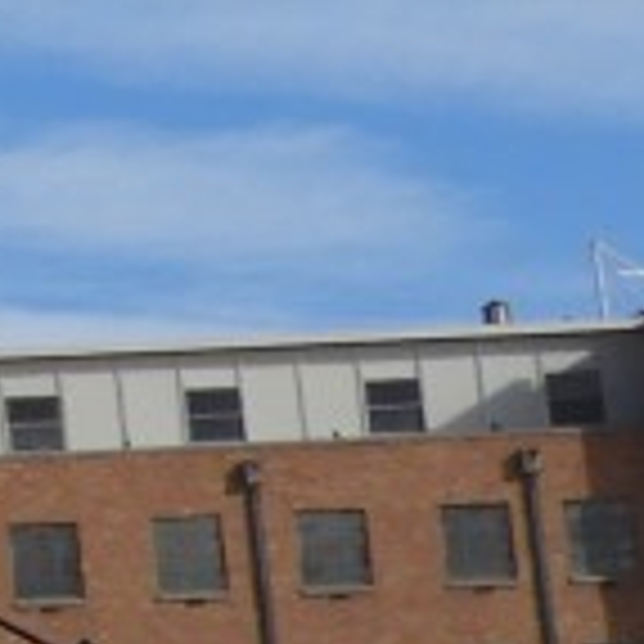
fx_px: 8440
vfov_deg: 4.3
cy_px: -477
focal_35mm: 401
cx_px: -2481
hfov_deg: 3.9
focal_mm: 8.1
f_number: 4
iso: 100
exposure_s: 1/1600
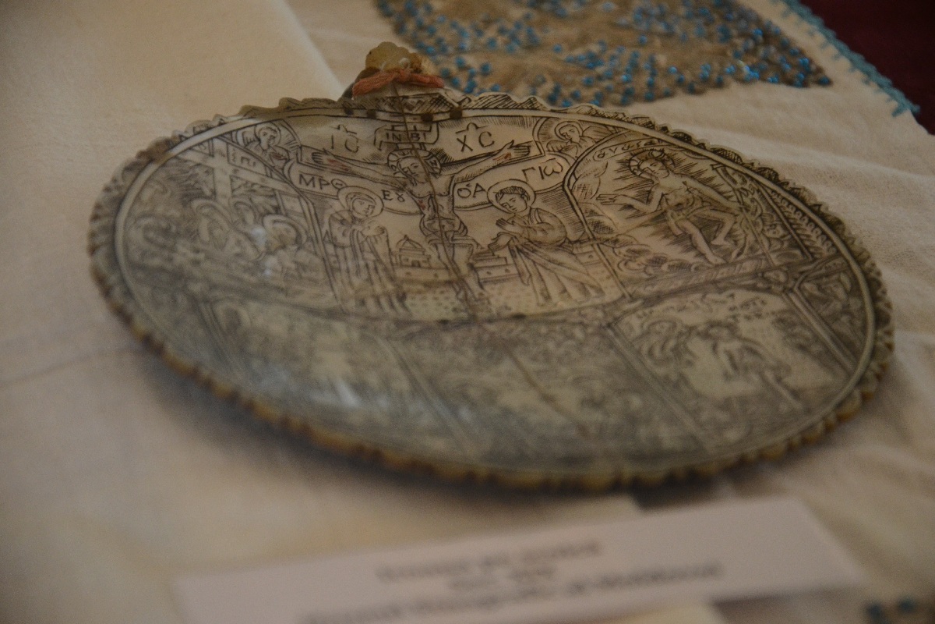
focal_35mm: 158
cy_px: 312
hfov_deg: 13.0
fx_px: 4090
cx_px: 468
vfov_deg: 8.7
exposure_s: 1/30
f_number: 5.6
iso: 1600
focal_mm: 105
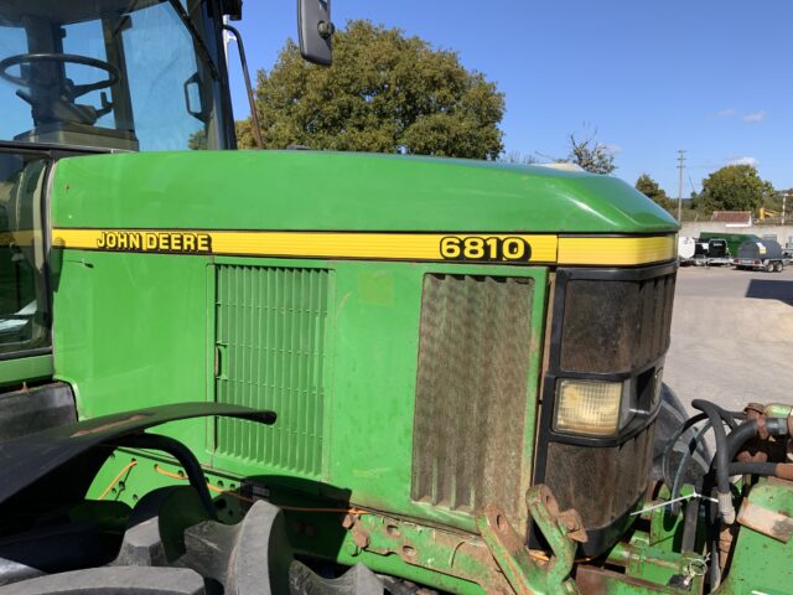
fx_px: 664
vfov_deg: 48.2
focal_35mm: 29
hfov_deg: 61.7
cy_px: 298
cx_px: 396
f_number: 1.8
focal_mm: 3
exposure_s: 1/1786
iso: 16
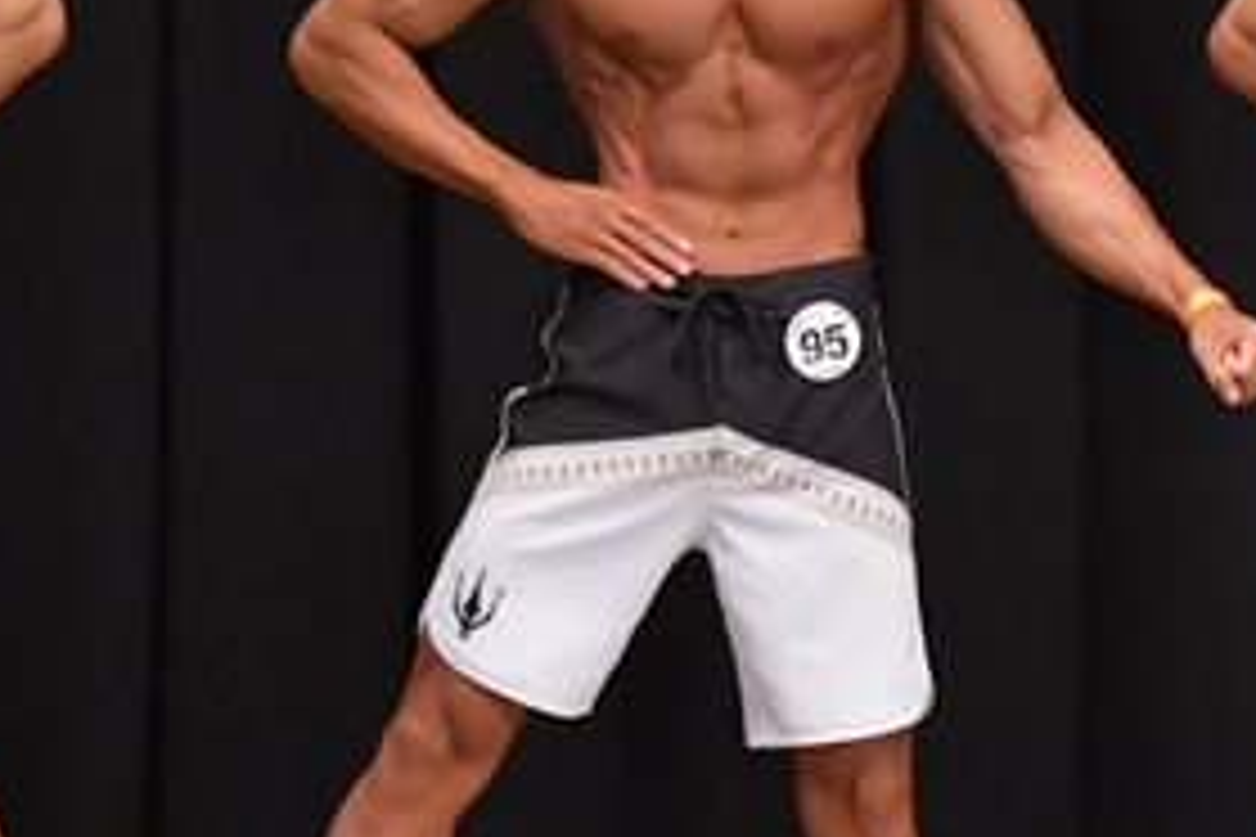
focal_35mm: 561
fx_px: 19571
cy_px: 392
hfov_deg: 3.7
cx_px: 1551
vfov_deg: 2.5
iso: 6400
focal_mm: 135
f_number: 5.6
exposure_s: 1/400
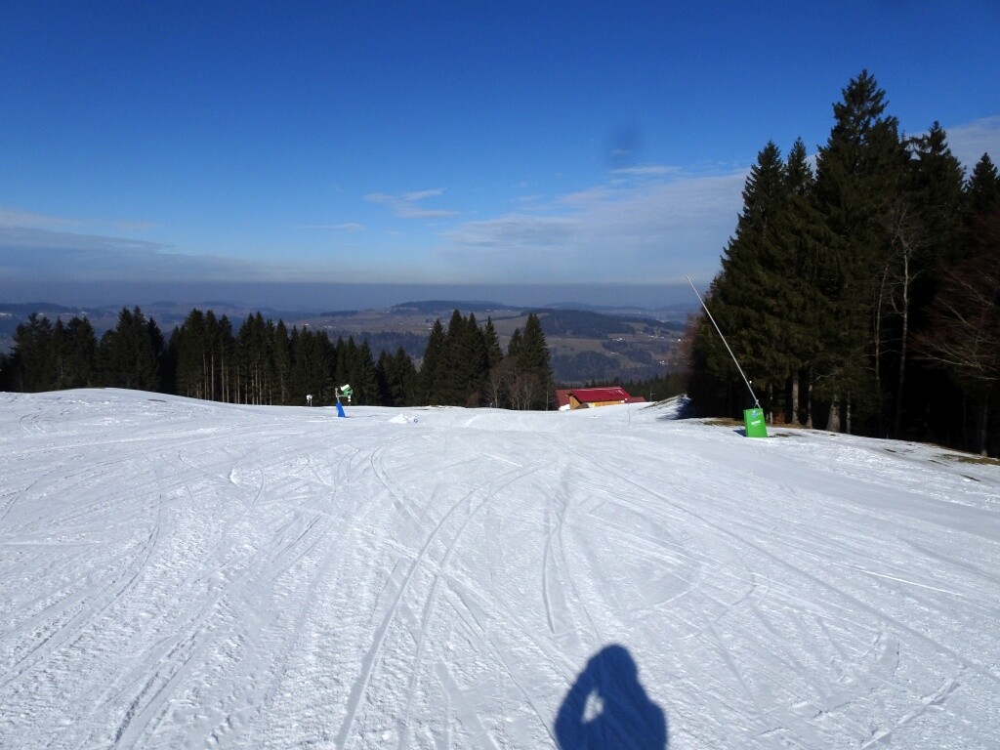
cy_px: 375
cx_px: 500
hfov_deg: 71.6
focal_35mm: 24
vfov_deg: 56.8
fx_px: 693
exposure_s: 1/2000
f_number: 4.5
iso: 80
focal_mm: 4.1
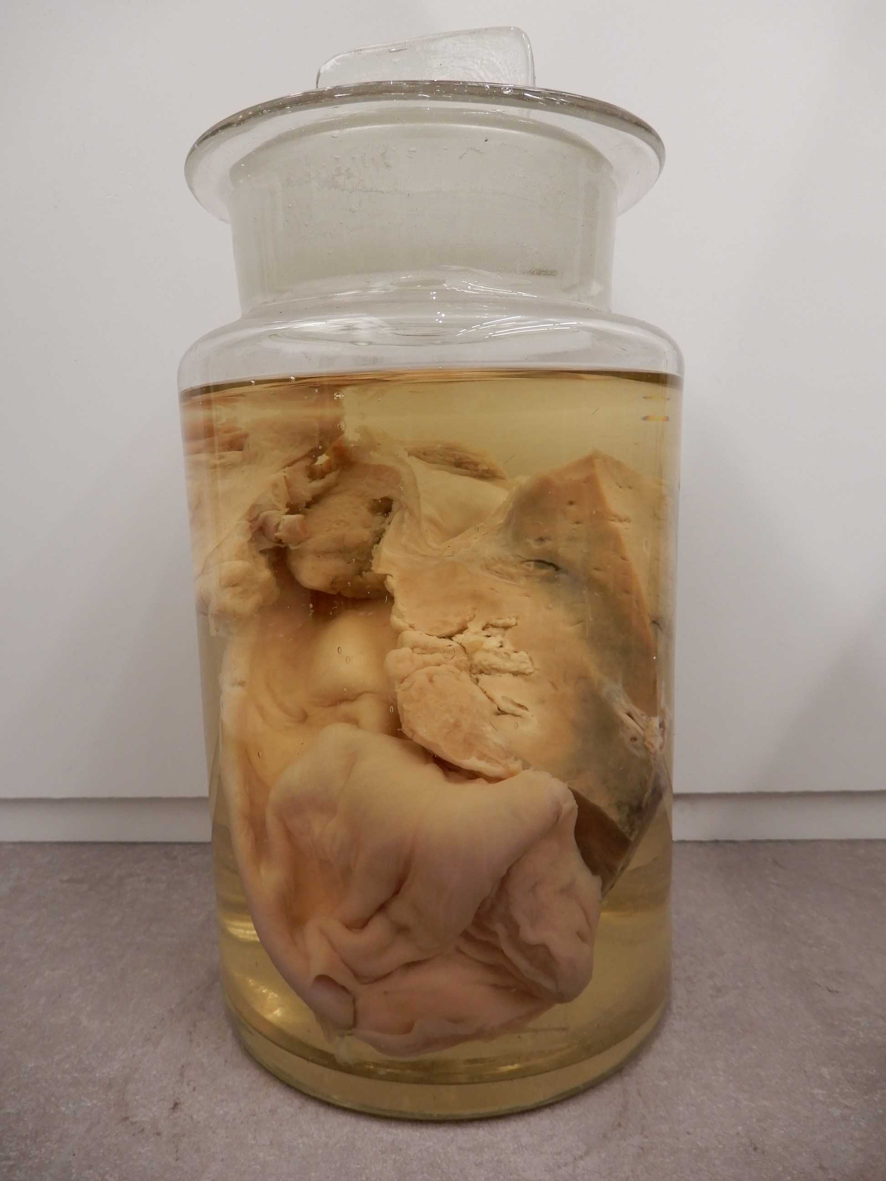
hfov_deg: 56.8
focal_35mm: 24
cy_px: 590
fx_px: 819
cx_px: 443
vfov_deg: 71.6
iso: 160
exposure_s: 1/30
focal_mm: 4.3
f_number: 3.4
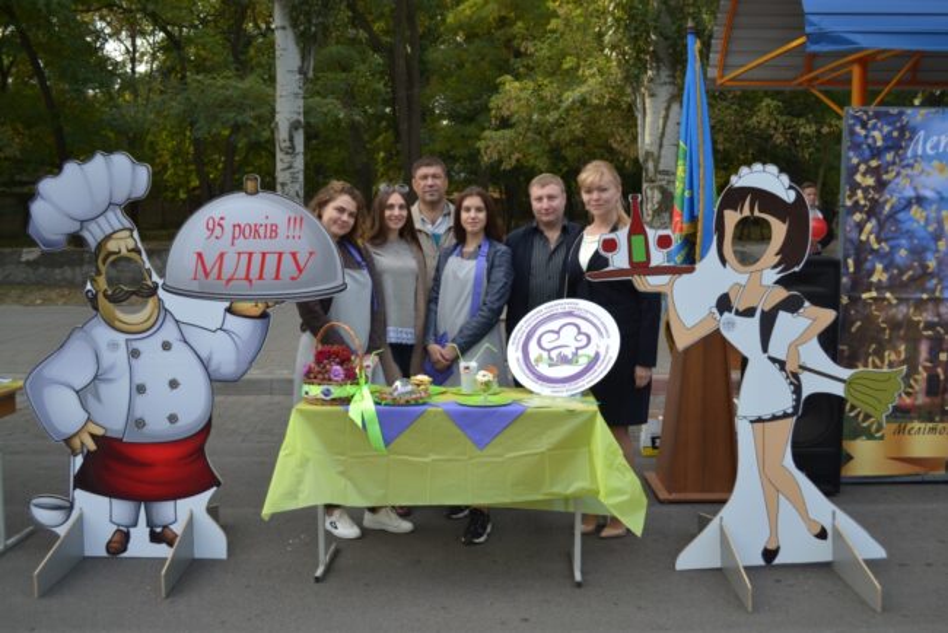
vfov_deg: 40.0
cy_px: 316
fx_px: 869
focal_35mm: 33
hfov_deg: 57.2
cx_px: 474
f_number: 4
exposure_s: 1/250
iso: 100
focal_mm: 22
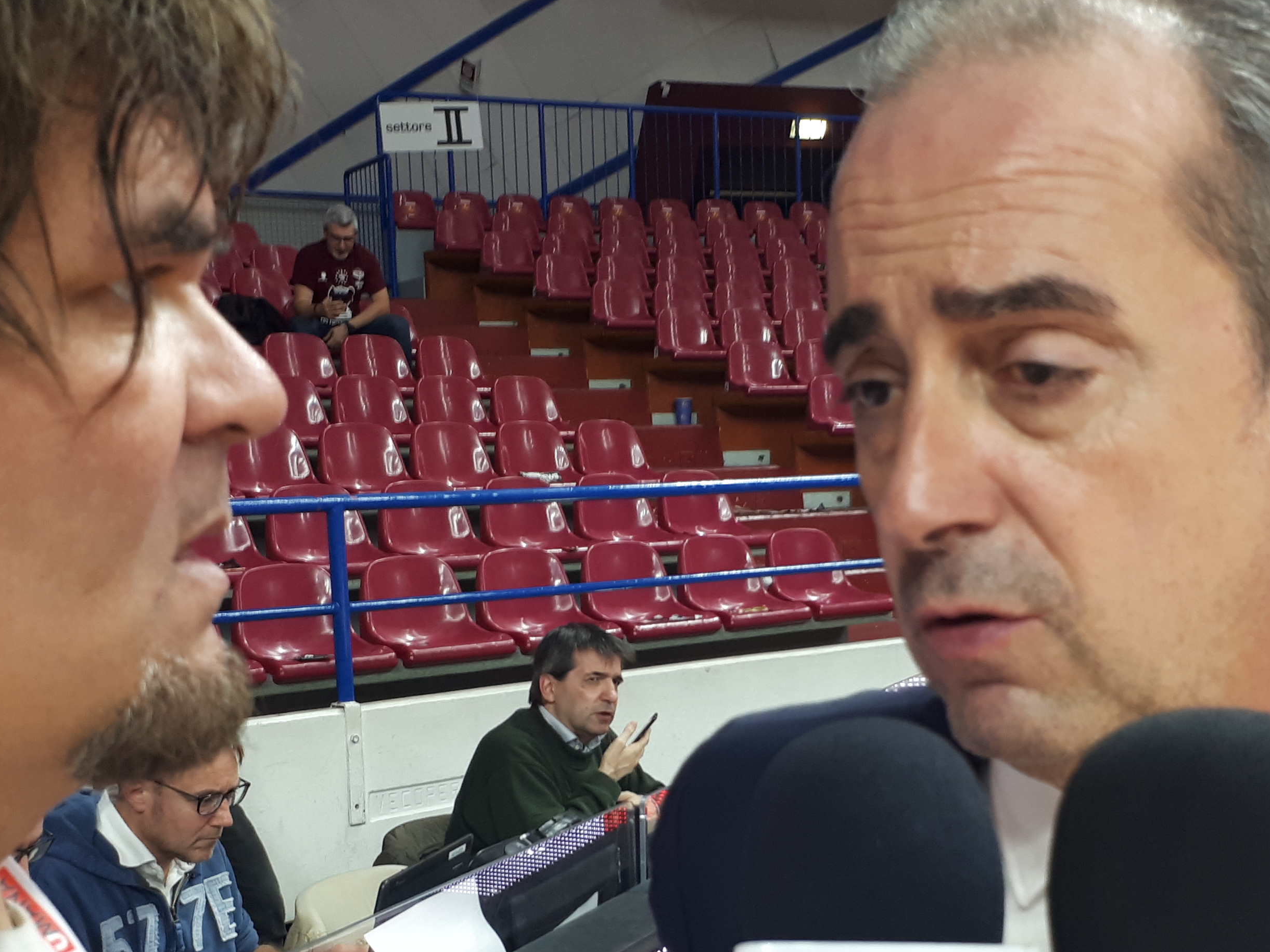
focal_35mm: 51
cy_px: 629
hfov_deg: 37.5
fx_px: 1871
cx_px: 695
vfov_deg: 28.4
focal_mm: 3.6
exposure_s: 1/33
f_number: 1.9
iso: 100
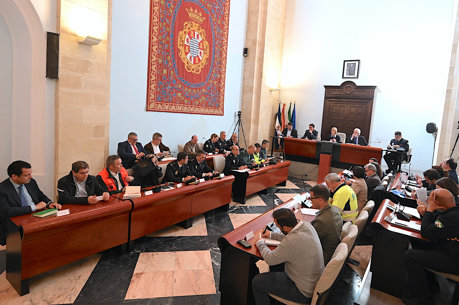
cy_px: 152
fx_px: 242
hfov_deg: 87.0
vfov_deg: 64.4
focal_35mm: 19
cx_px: 230
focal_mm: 19
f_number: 5.6
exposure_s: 1/100
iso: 5000
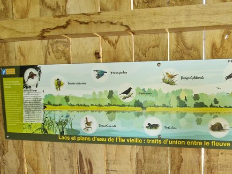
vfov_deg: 62.7
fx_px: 141
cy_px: 107
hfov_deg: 72.3
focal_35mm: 21
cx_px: 180
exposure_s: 1/50
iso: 250
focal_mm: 2.2
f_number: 2.2
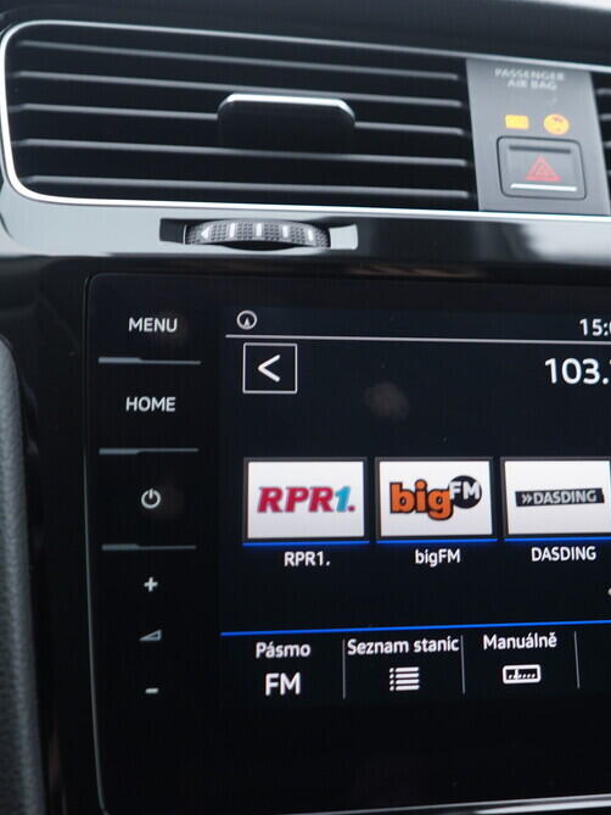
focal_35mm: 53
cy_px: 414
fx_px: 1247
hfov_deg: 26.5
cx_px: 565
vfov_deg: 36.2
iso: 250
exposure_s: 1/40
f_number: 2.8
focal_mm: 24
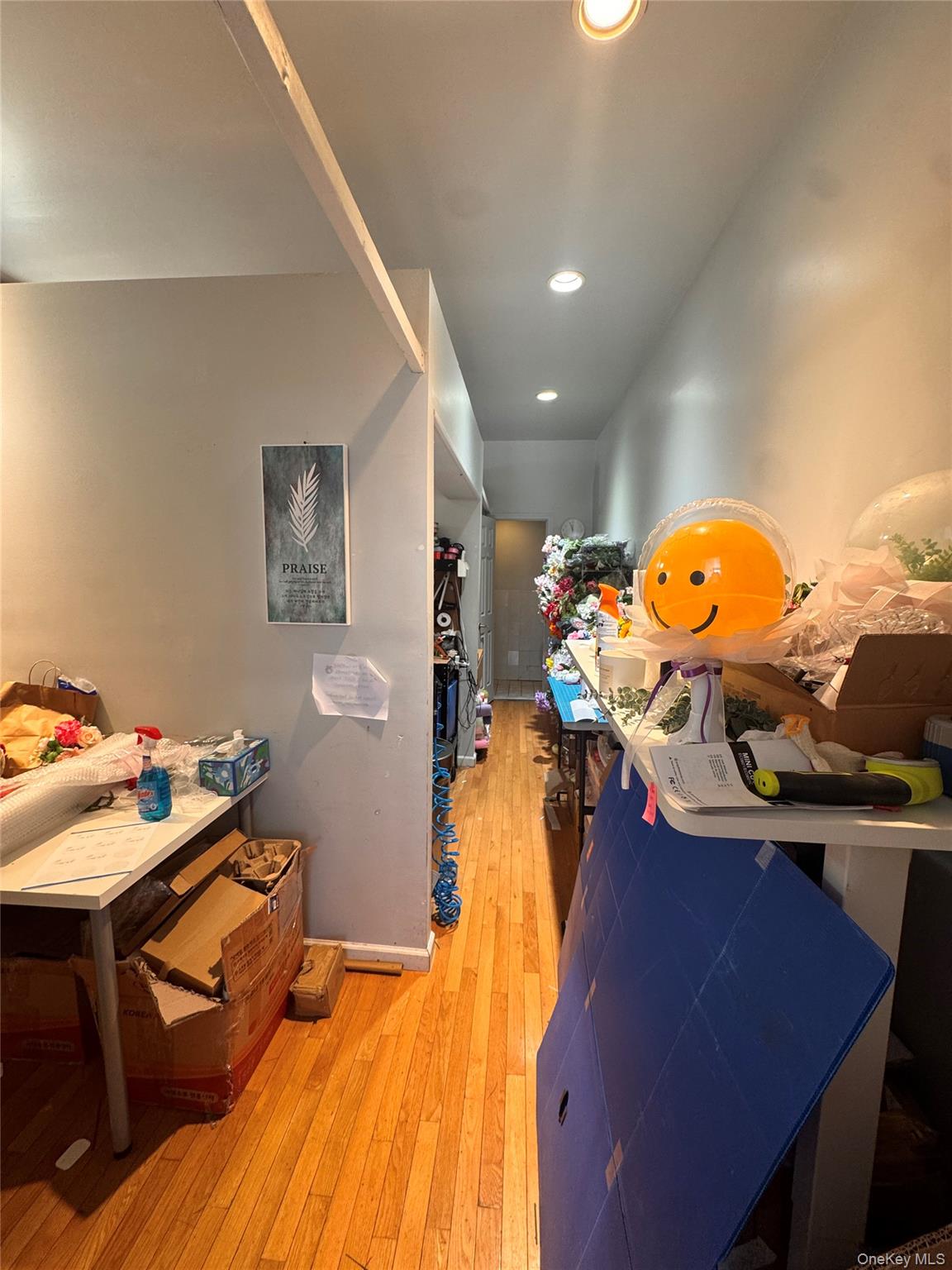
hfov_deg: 85.7
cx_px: 476
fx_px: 513
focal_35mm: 14
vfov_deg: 102.1
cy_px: 635
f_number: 2.2
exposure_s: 1/60
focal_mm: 2.22
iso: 160
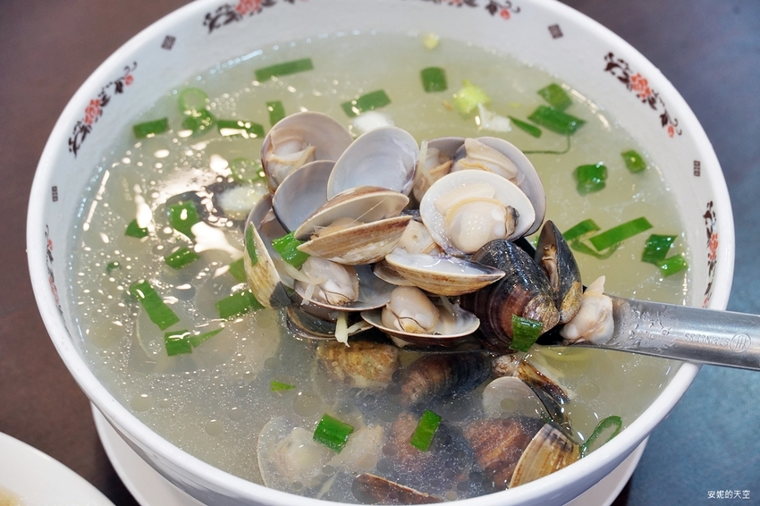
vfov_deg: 15.2
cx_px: 380
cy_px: 253
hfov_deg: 22.6
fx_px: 1899
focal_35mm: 90
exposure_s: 1/60
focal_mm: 60
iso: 1000
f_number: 5.6
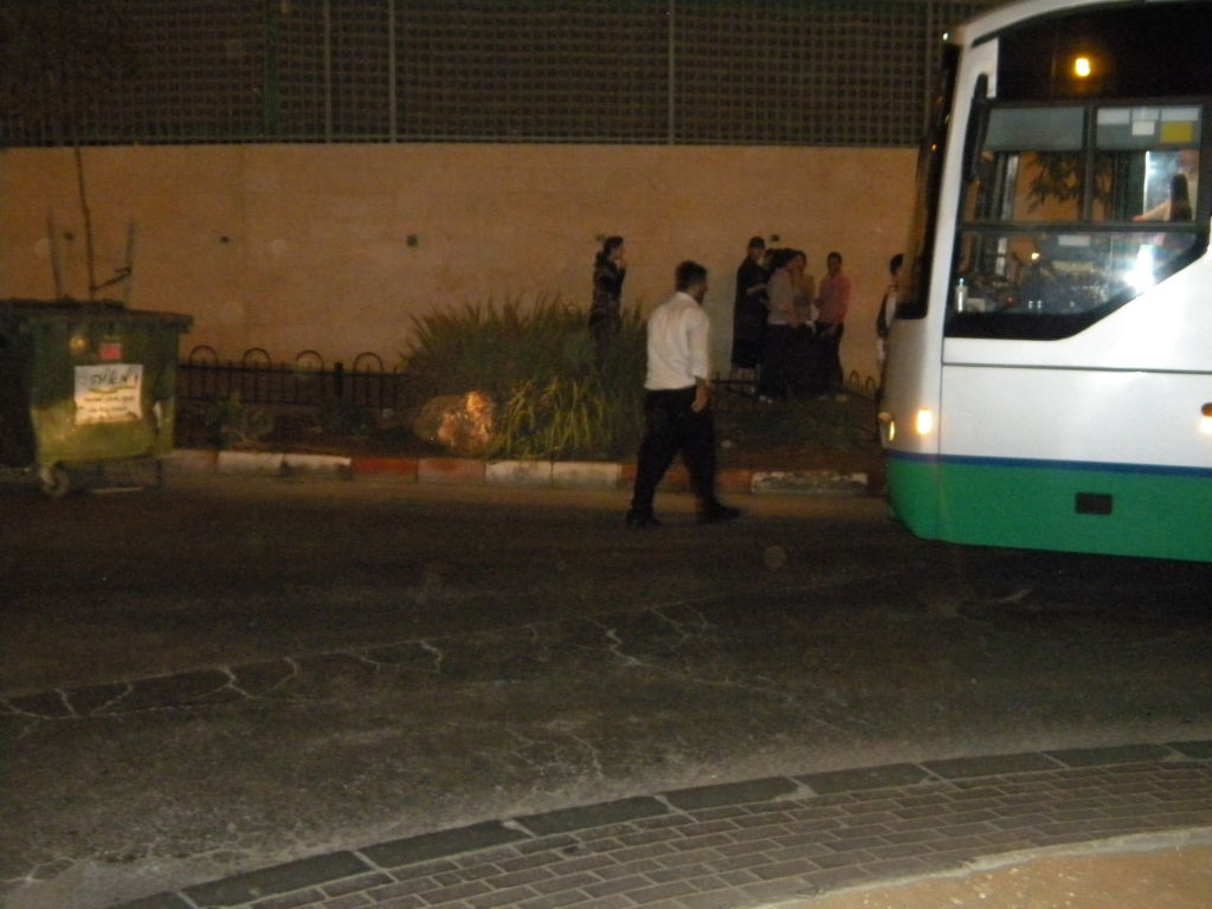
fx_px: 1436
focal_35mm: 41
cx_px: 606
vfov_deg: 35.1
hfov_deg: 45.8
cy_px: 454
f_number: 3.8
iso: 800
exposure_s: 1/30
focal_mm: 7.3
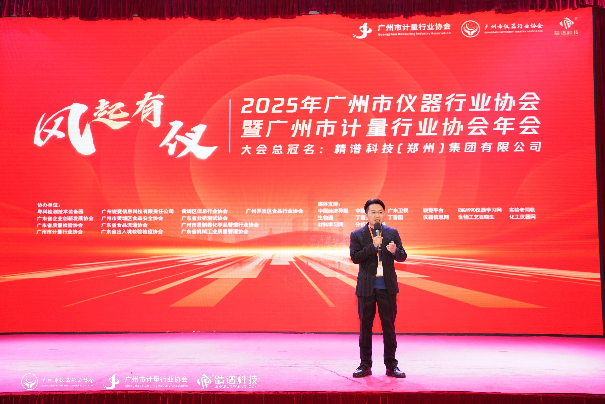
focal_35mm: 45
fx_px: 756
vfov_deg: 29.9
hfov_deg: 43.6
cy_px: 202
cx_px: 302
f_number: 2.8
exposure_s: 1/125
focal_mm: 45
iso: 500
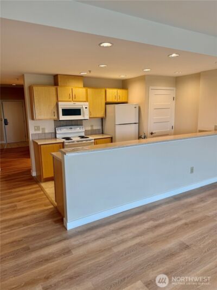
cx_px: 108
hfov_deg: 56.8
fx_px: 201
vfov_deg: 71.6
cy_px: 145
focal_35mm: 24
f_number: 1.78
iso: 80
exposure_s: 1/120
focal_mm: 6.76
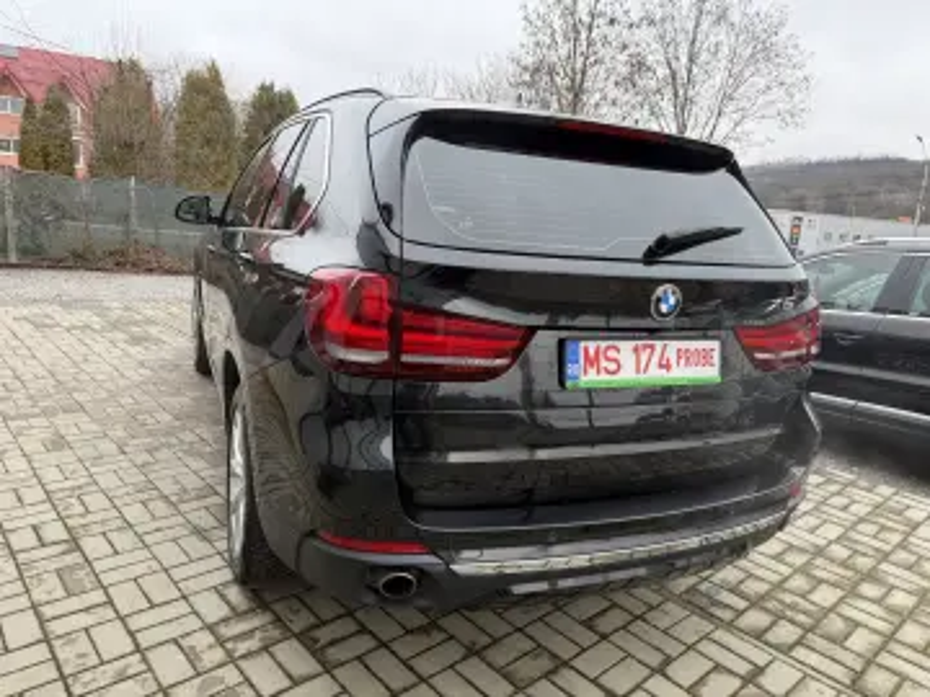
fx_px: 645
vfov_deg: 56.8
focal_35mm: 24
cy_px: 348
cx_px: 465
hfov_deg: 71.6
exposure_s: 1/215
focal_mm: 6.76
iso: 80
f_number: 1.78
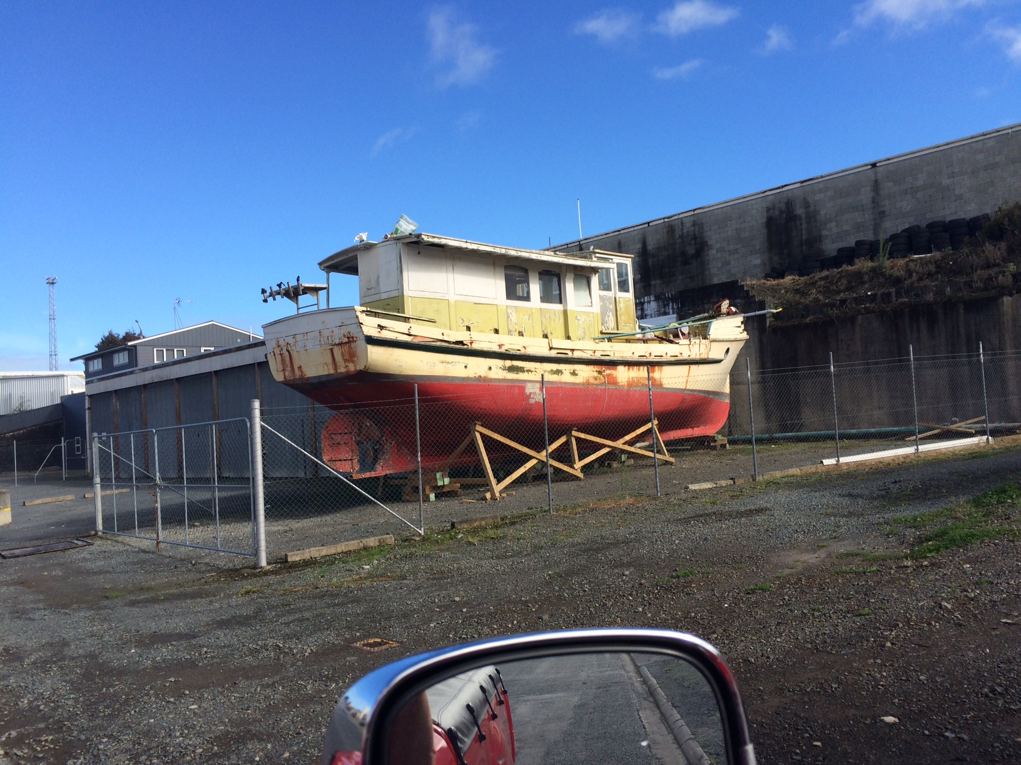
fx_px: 855
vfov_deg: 48.2
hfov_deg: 61.7
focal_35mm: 29
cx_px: 510
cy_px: 382
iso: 32
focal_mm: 4.15
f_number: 2.2
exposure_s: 1/1368
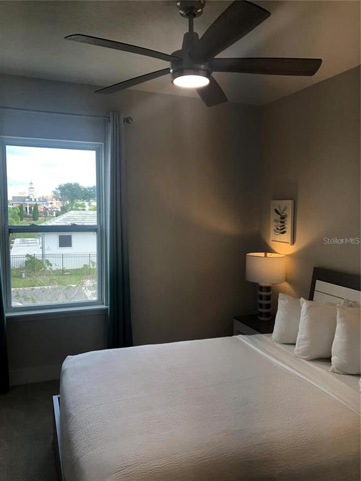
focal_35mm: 28
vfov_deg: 63.4
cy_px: 240
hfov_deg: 49.7
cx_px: 180
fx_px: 389
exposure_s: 1/120
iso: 32
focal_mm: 3.99
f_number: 1.8
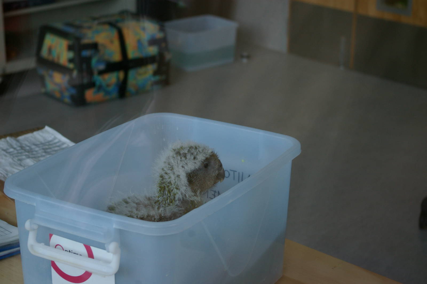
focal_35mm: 82
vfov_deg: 16.5
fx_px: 978
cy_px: 142
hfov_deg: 24.6
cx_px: 214
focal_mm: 55
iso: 400
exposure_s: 1/45
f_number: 5.6
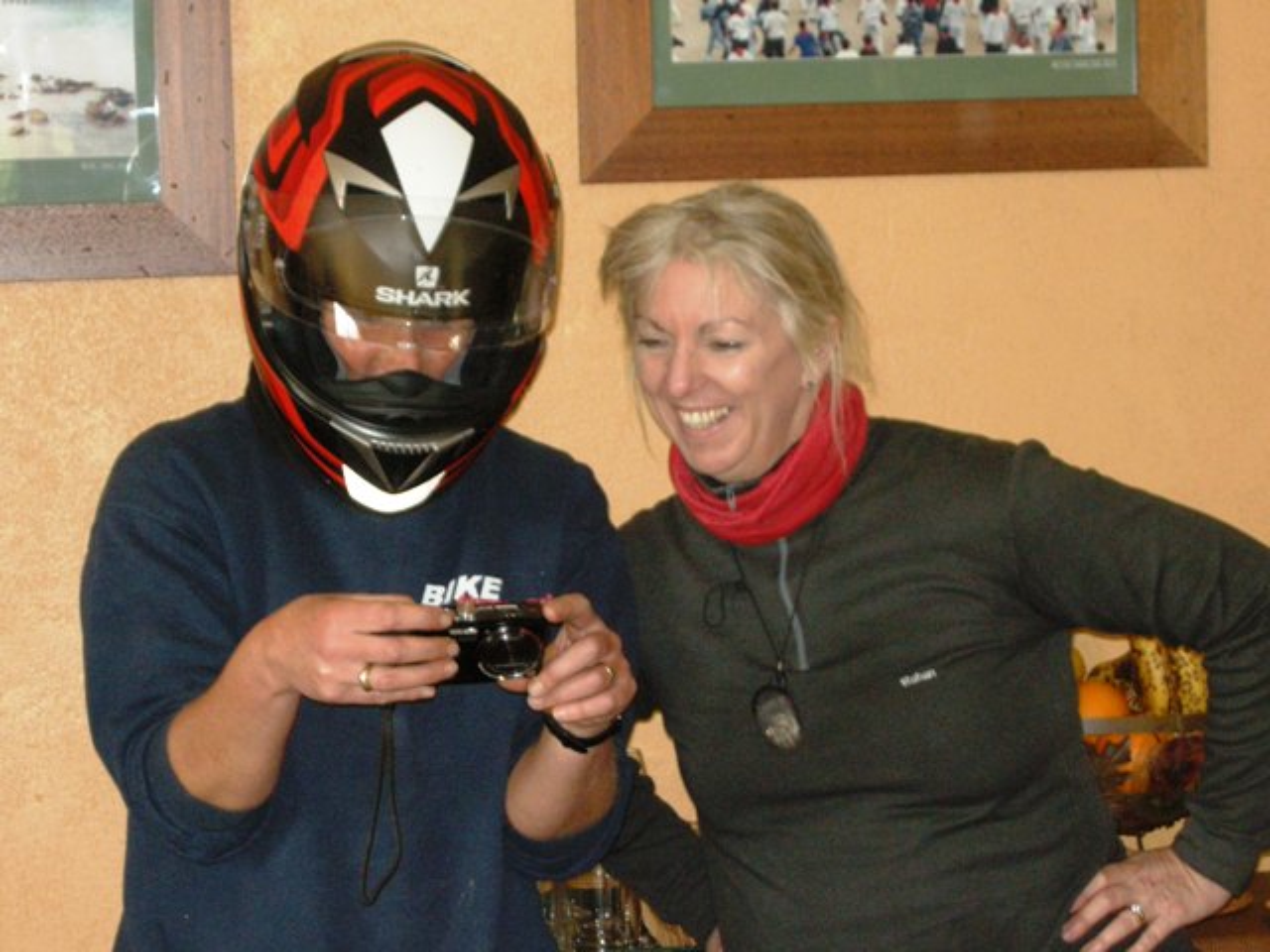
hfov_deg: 17.1
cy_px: 476
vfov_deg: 12.9
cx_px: 635
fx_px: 4219
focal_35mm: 115
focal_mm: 24.5
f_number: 5.1
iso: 413
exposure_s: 1/60
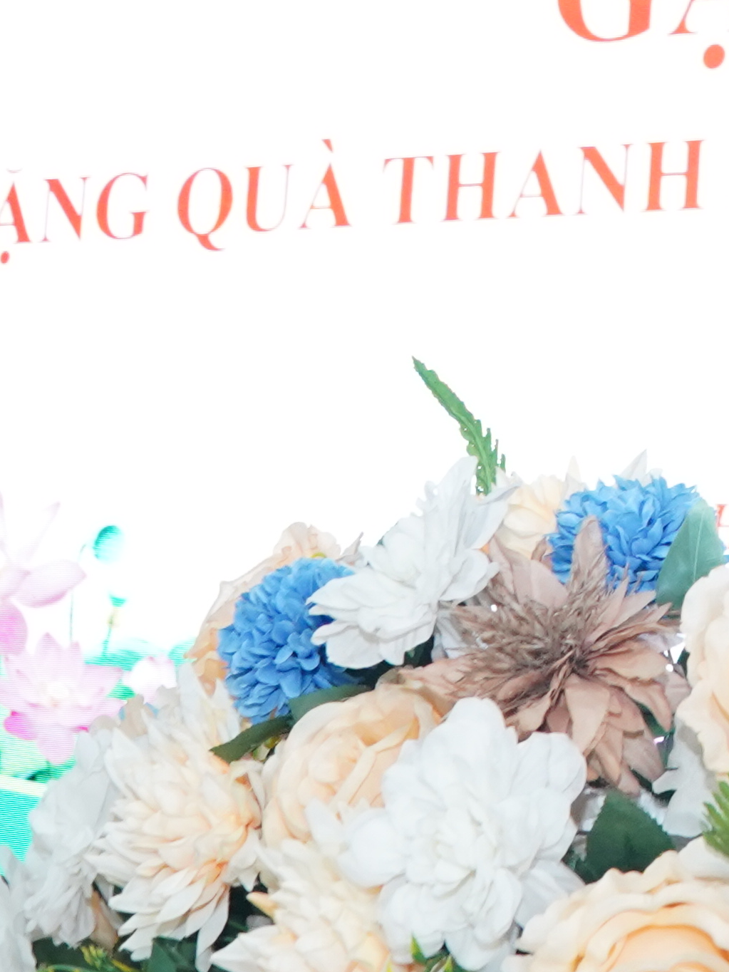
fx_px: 3117
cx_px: 1307
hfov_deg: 12.2
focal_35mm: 111
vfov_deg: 17.5
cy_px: 98
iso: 2500
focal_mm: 27
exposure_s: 1/80
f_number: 6.3
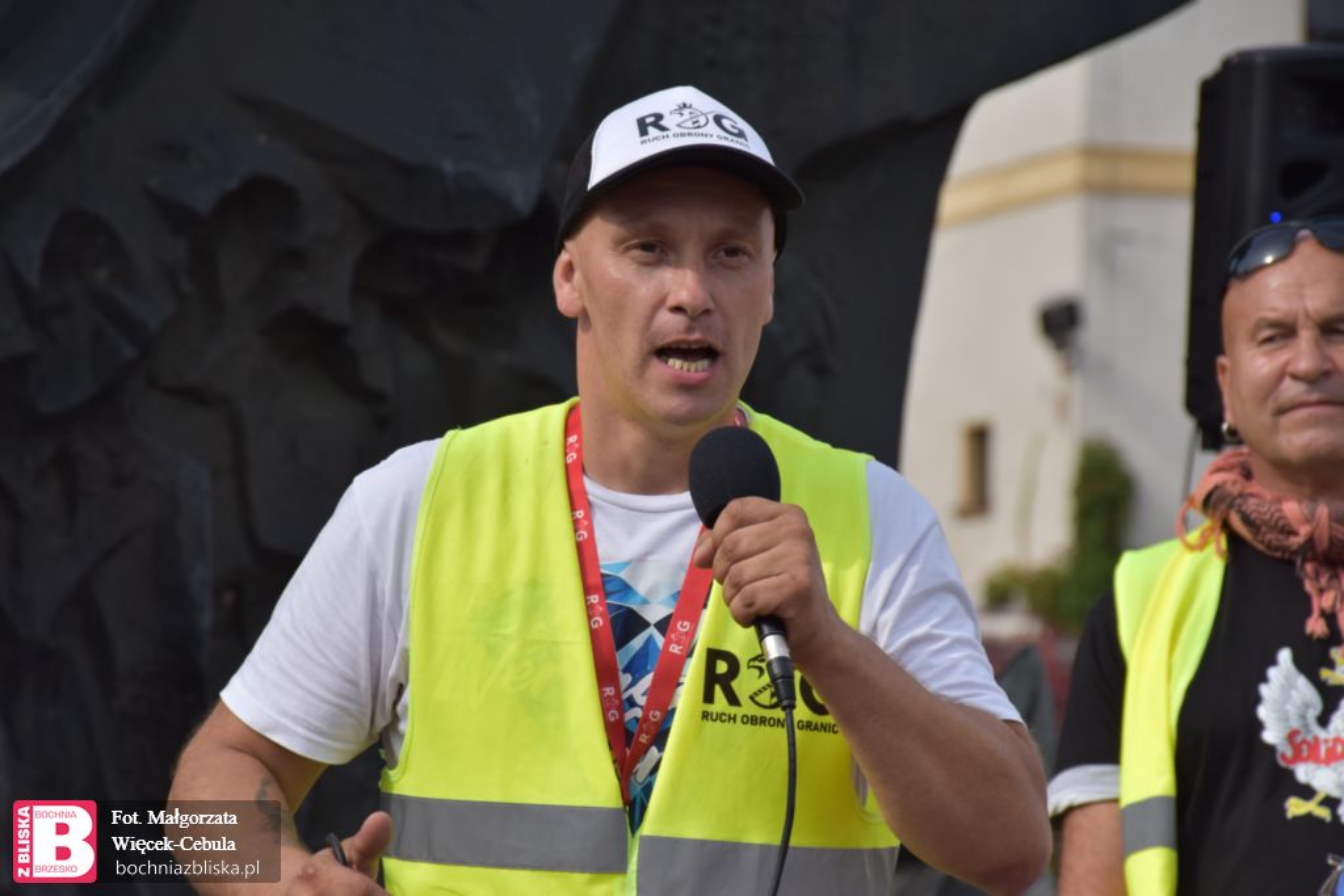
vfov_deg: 7.9
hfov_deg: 11.8
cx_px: 672
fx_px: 6496
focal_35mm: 174
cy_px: 448
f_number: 7.1
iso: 200
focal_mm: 116
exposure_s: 1/800
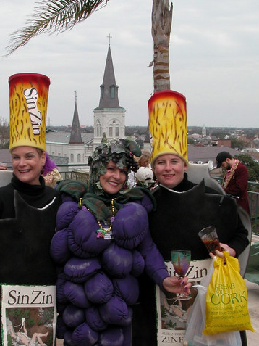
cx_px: 97
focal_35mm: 57
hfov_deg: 25.6
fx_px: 568
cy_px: 218
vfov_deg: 33.6
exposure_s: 1/255
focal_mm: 8.9
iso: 100
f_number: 6.3
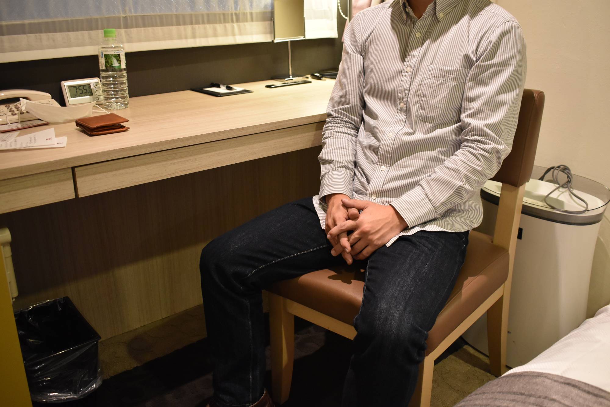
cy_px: 204
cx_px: 305
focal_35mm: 33
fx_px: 559
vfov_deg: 40.0
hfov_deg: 57.2
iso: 1600
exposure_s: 1/13
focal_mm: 22
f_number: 3.8
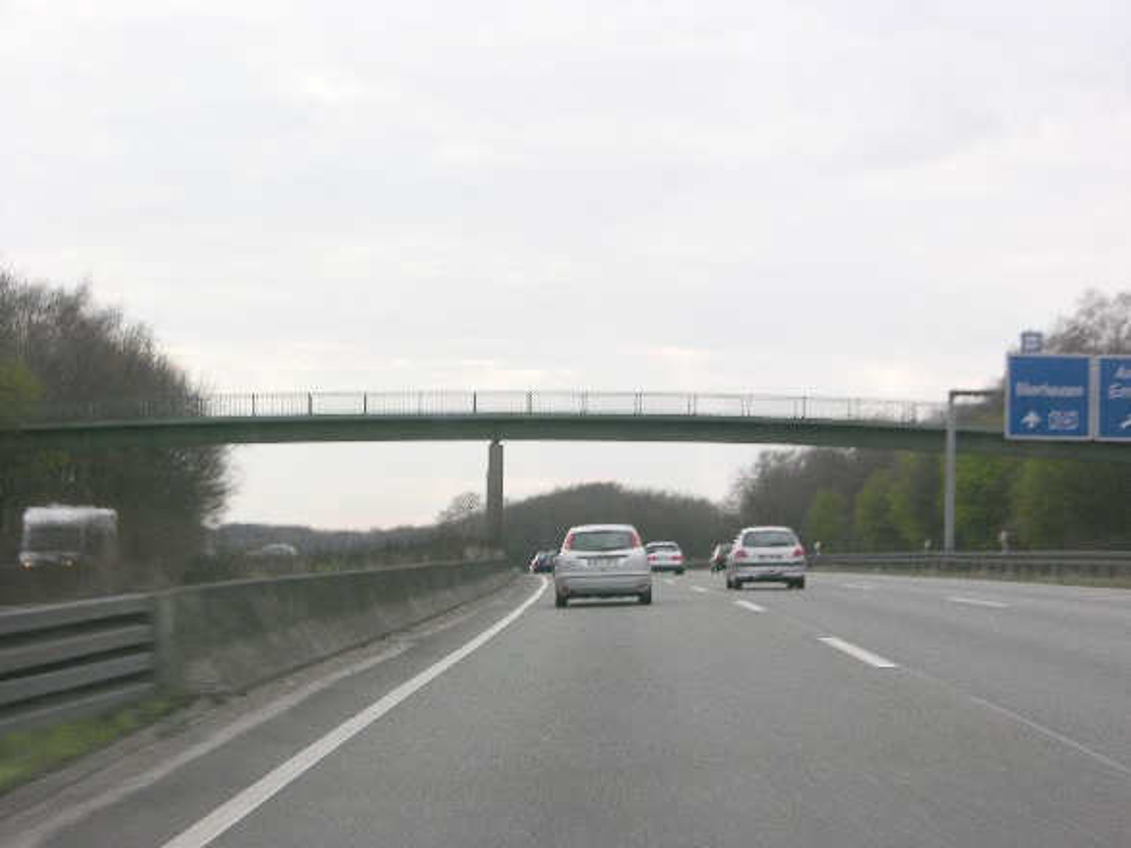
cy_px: 424
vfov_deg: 18.9
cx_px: 566
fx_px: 2548
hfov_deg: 25.0
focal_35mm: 78
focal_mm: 19.9
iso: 50
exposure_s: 1/73.3
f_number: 4.8
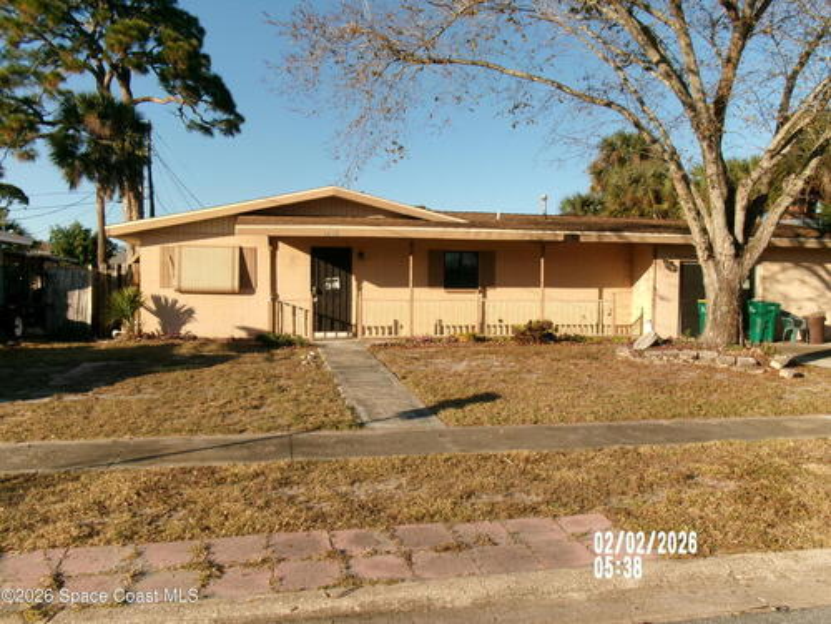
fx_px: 672
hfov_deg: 63.4
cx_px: 416
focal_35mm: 28
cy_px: 312
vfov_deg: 49.7
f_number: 10.8
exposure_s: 1/100
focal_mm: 5.1
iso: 100
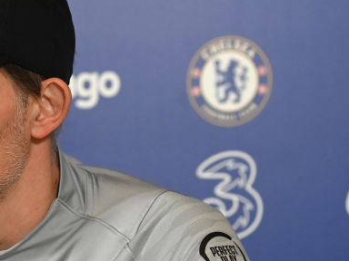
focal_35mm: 231
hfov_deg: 8.5
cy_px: 246
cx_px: -14
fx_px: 2329
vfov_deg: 6.4
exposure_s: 1/400
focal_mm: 90
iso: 2000
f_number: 4
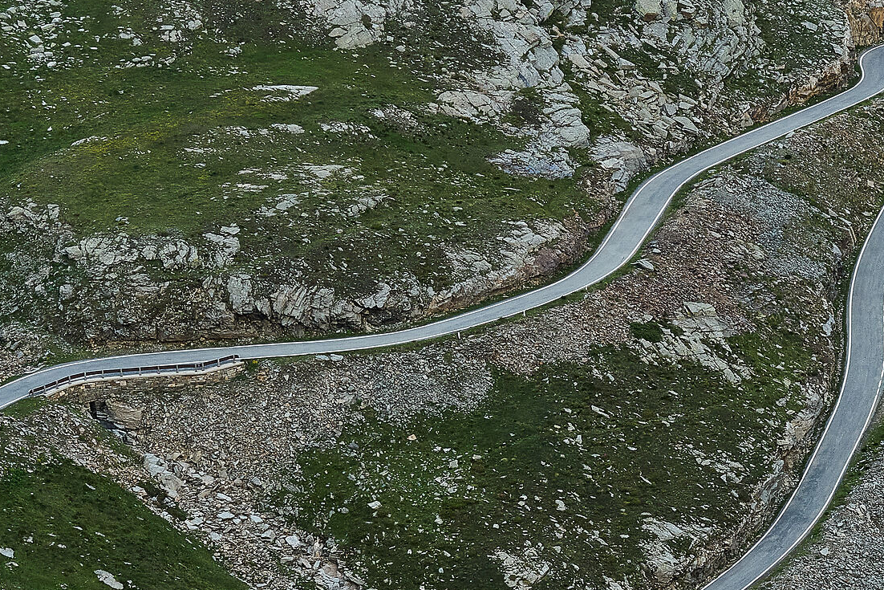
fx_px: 4813
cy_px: 543
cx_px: 861
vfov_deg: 7.0
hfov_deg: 10.4
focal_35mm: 196
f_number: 16
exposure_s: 1/15
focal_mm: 90
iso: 640
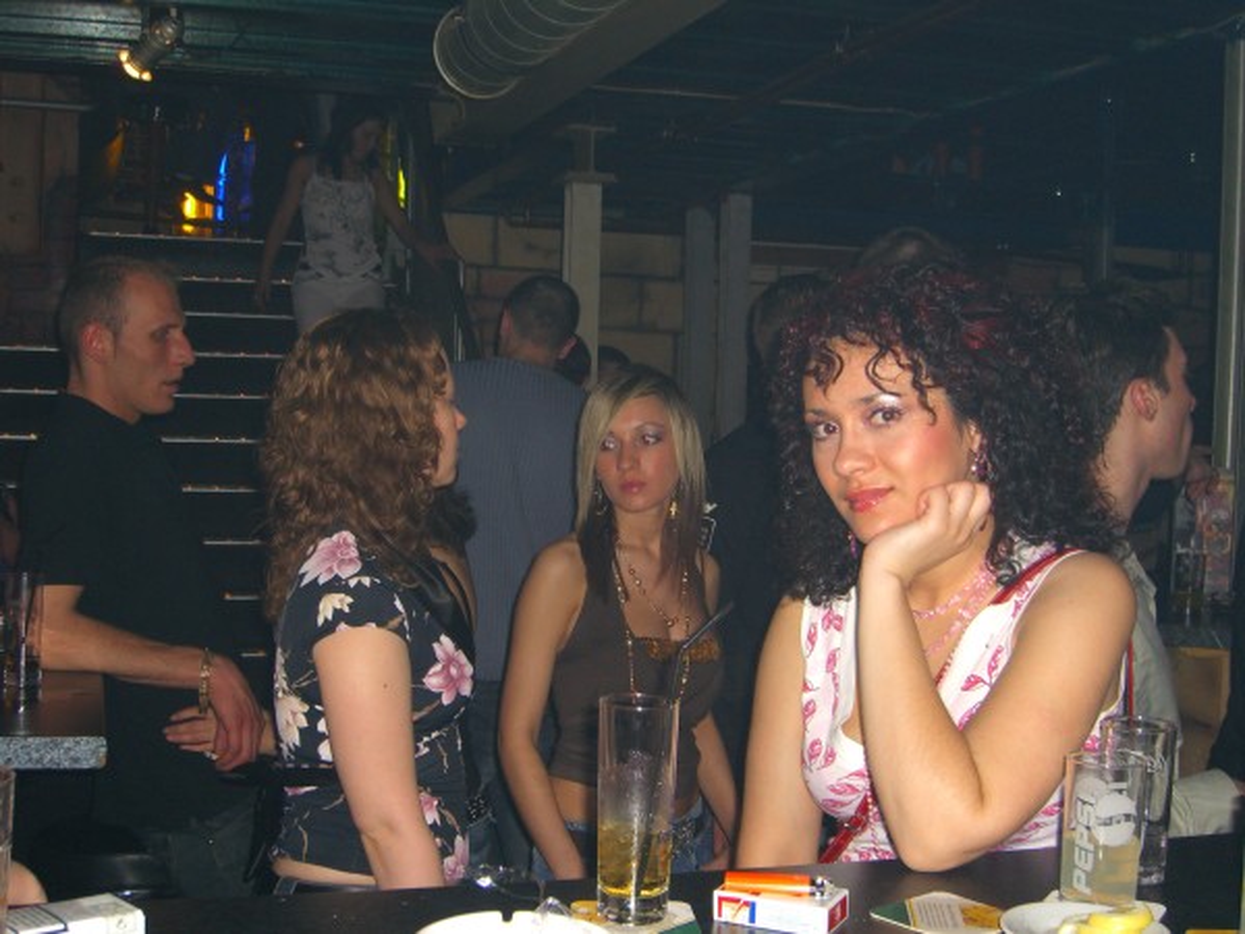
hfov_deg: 41.2
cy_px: 467
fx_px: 1654
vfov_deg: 31.5
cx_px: 622
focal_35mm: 46
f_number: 3.1
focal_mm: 9.5
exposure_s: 1/60
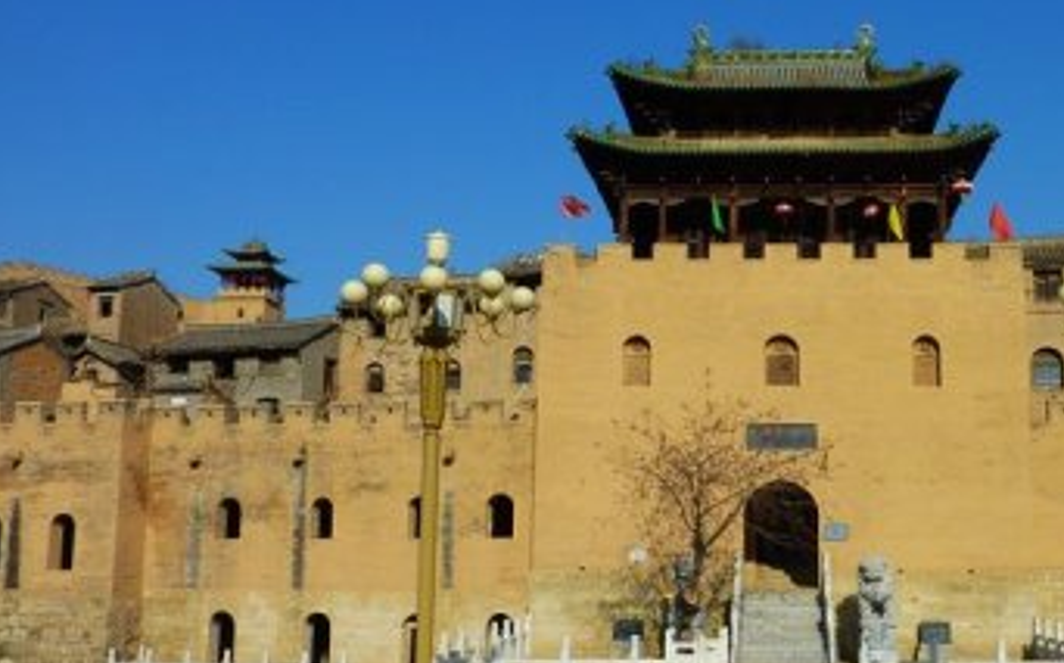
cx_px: 750
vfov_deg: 33.3
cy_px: 416
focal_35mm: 38
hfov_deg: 50.2
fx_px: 1101
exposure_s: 1/500
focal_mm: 4.1
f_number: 5.6
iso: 80
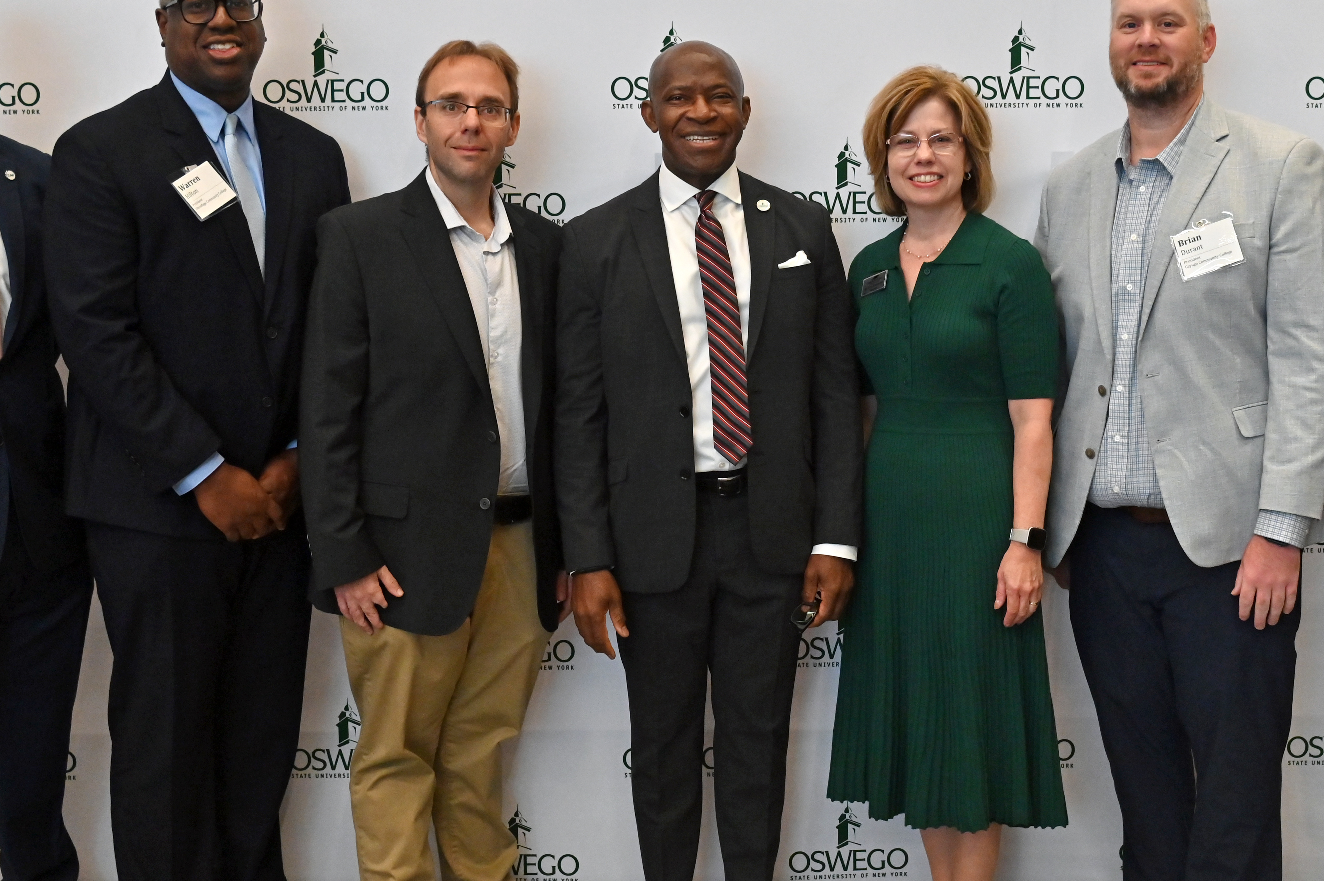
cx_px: 701
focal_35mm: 57
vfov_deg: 23.7
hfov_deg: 35.1
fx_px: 2095
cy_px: 446
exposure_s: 1/160
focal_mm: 38
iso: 2500
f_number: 5
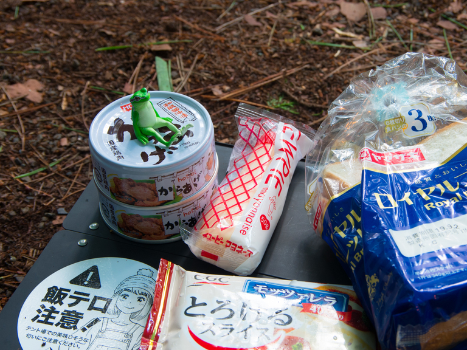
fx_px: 931
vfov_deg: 21.3
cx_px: 294
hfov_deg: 28.1
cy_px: 179
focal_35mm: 69
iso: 160
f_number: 5.6
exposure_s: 3
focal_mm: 31
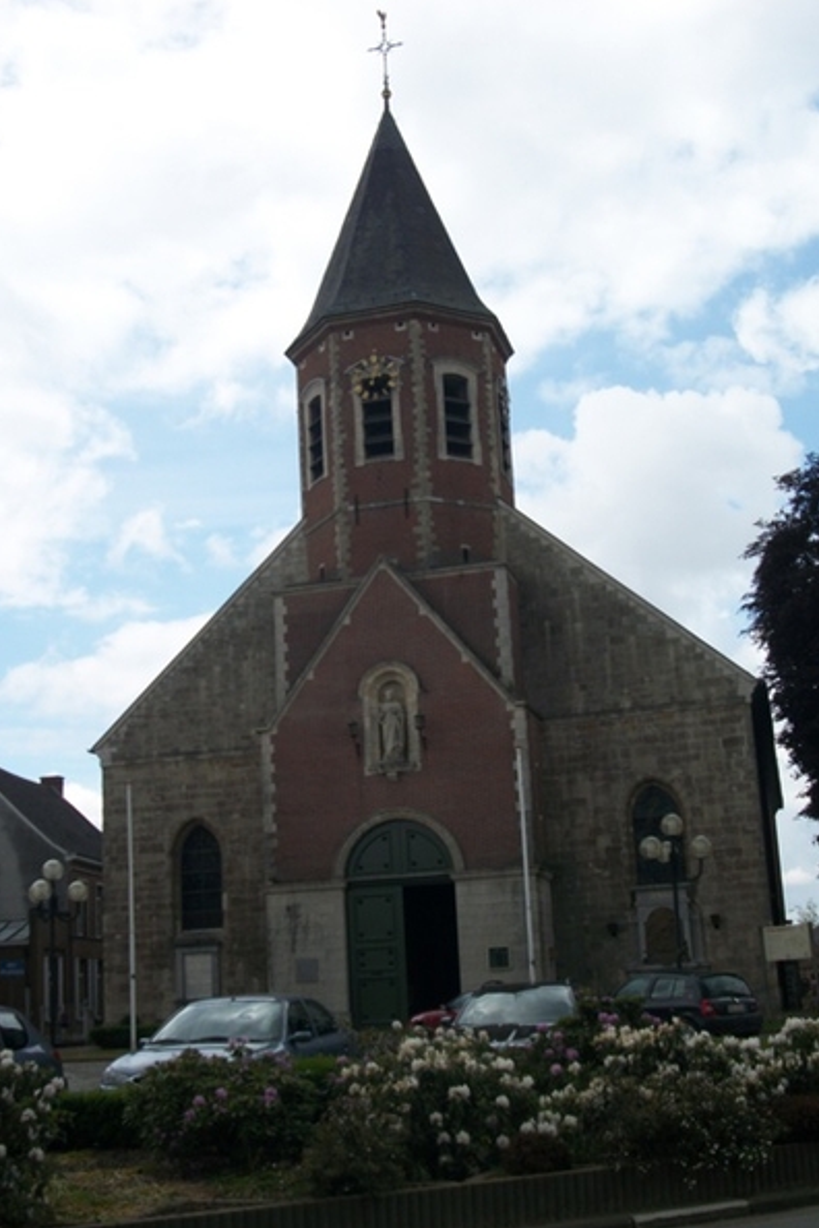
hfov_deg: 31.9
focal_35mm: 42
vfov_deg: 46.4
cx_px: 403
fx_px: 1433
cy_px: 618
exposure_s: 1/125
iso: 80
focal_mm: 7.1
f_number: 9.9
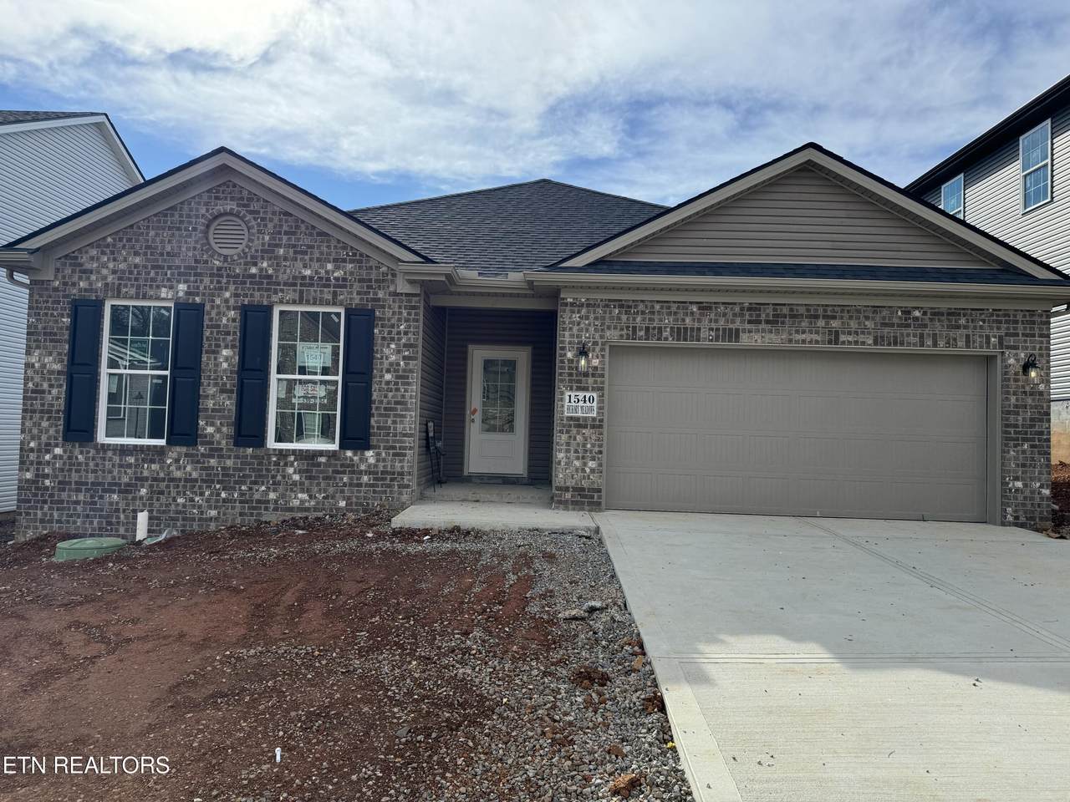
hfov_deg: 71.6
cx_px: 535
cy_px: 401
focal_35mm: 24
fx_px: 742
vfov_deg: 56.8
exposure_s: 1/4049
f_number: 1.78
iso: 80
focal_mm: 6.76
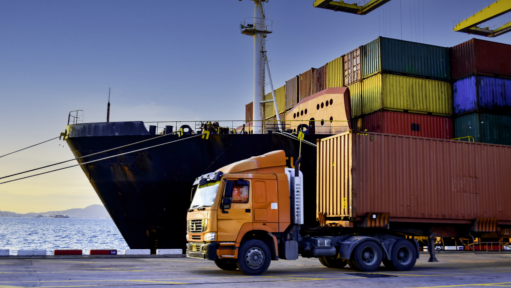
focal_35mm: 41
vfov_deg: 29.0
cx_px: 256
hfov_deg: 49.4
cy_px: 123
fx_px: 556
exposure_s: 1/160
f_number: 4.2
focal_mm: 26
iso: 200
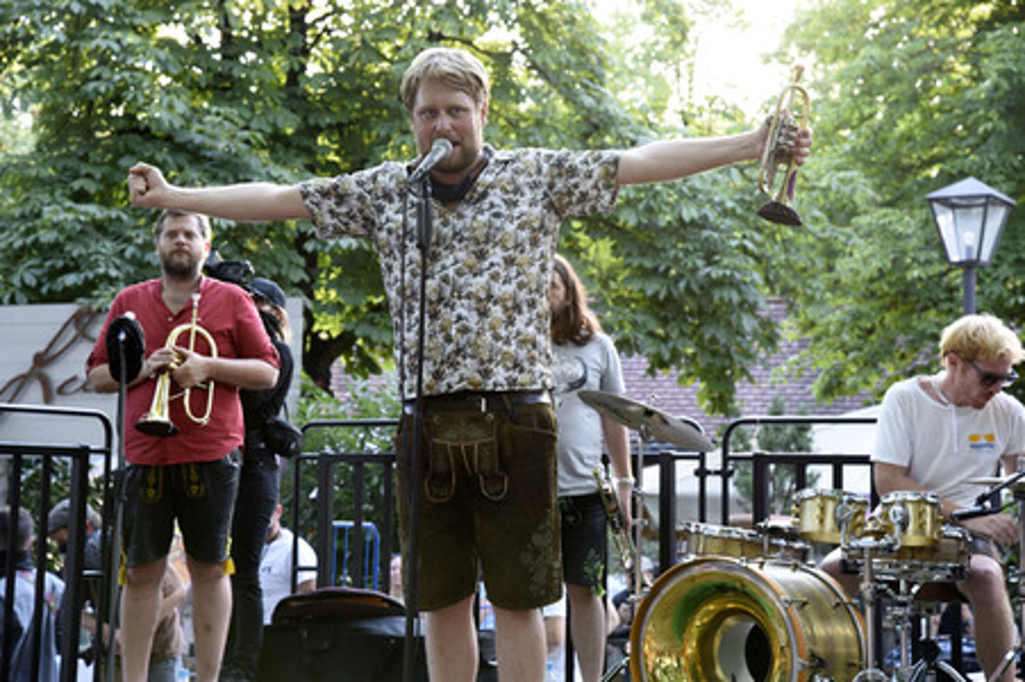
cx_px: 512
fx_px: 2447
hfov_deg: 23.7
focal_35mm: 86
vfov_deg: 15.9
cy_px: 341
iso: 1000
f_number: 6.3
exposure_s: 1/60
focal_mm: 86
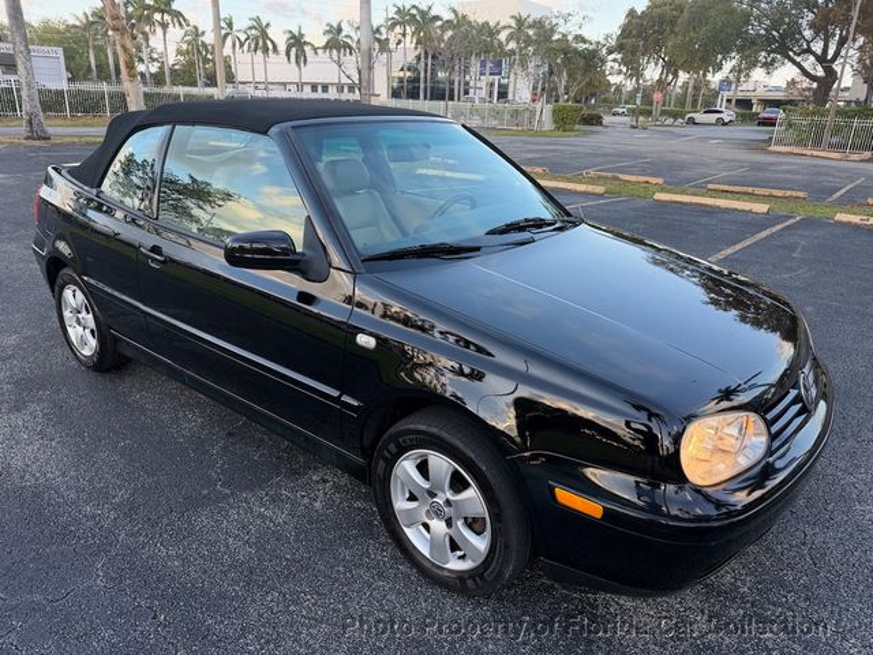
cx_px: 436
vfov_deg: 56.8
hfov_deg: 71.6
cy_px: 328
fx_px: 605
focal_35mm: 24
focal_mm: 6.76
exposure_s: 1/296
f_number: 1.78
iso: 80
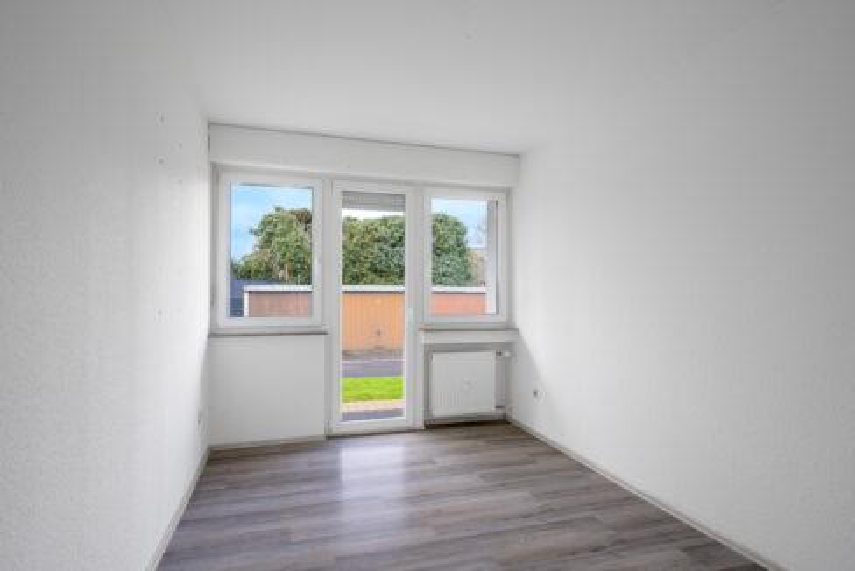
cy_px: 286
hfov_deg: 85.4
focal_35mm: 20
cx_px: 428
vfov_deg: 63.3
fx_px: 463
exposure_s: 1/40
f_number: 9
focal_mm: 19.5
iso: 250
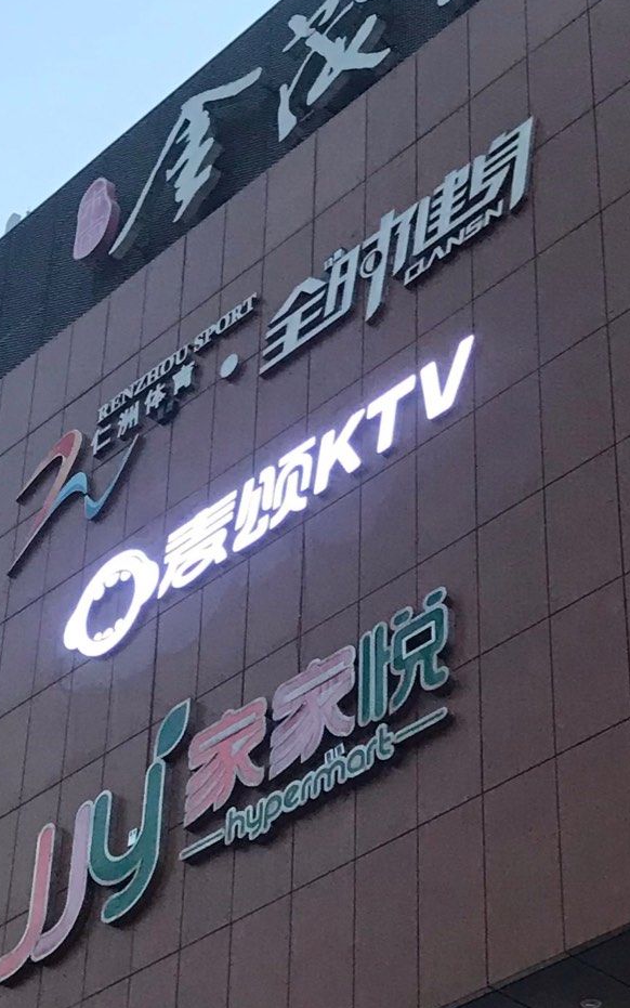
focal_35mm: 87
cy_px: 669
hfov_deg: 15.0
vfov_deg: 23.7
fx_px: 2390
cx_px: 286
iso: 25
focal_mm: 3.99
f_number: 1.8
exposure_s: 1/40
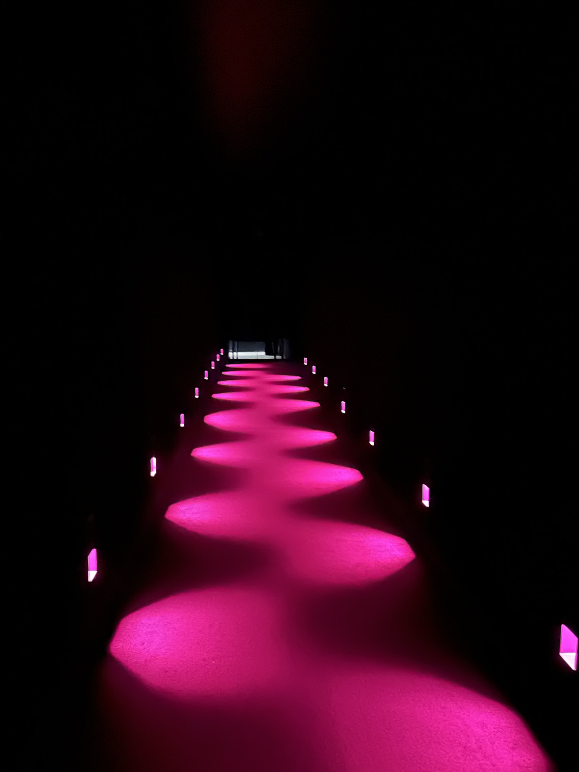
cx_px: 270
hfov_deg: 44.1
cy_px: 434
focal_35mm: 32
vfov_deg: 56.6
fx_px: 714
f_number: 1.78
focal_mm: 6.86
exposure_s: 1/2
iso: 12500
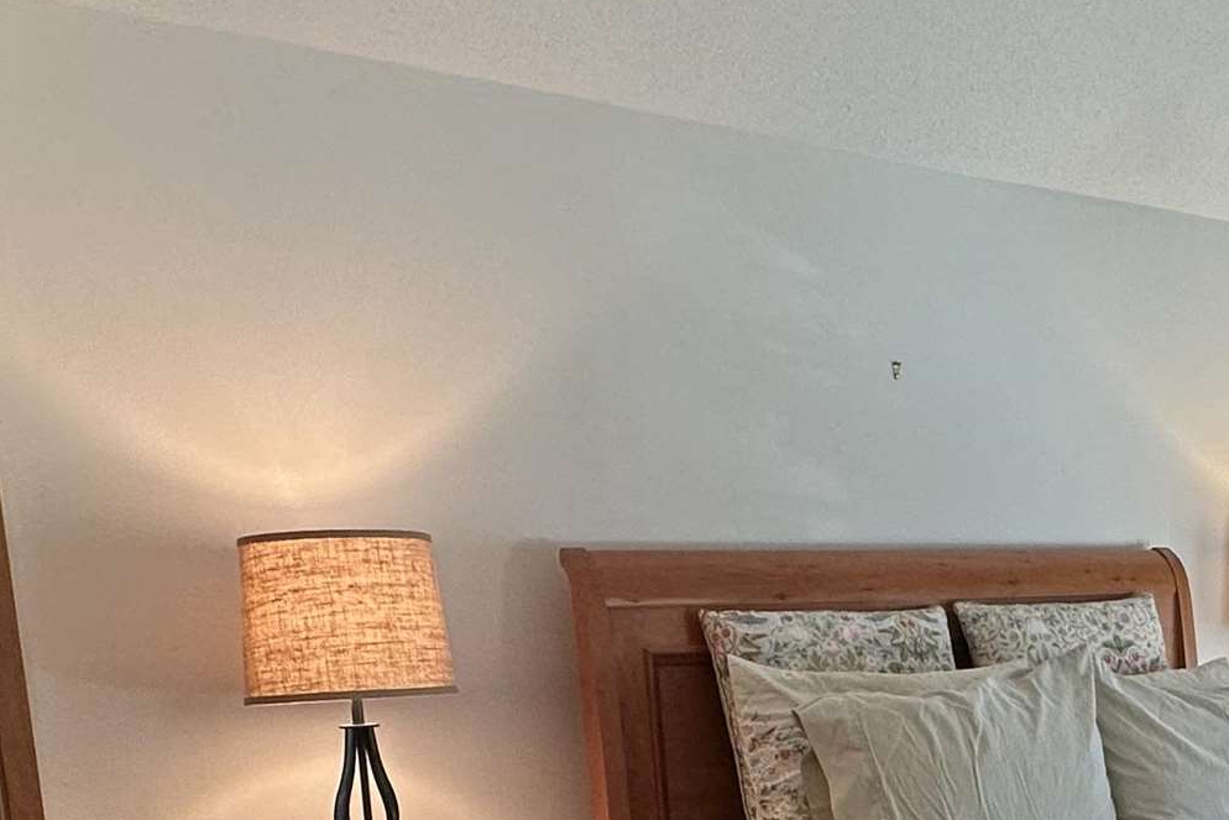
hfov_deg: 41.9
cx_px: 967
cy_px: 876
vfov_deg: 27.6
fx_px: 1536
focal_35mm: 45
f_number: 2.2
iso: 160
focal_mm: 2.22
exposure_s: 1/120
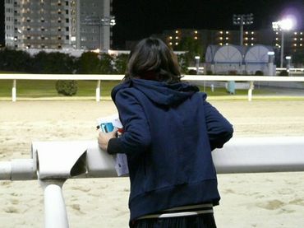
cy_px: 114
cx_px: 152
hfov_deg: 25.4
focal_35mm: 77
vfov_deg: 19.1
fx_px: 676
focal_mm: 12.6
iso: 1600
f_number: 3.2
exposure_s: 1/60
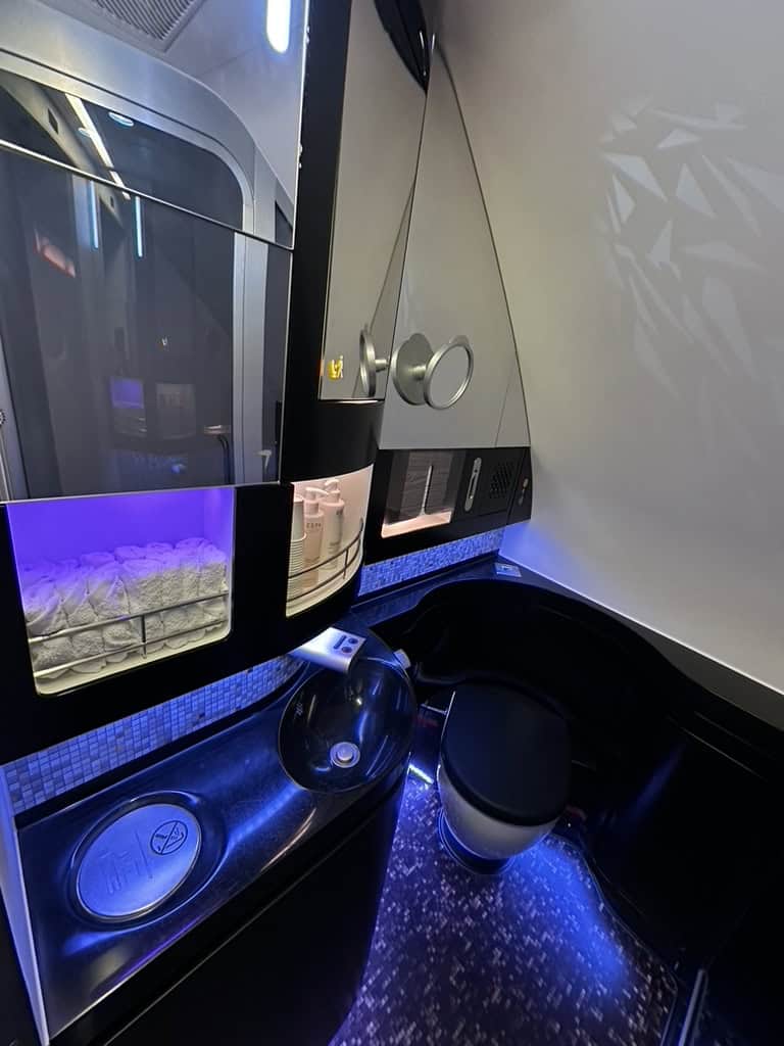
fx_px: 423
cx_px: 392
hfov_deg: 85.7
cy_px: 523
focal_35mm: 14
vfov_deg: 102.1
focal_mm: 2.2
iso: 800
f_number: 2.2
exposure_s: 1/51
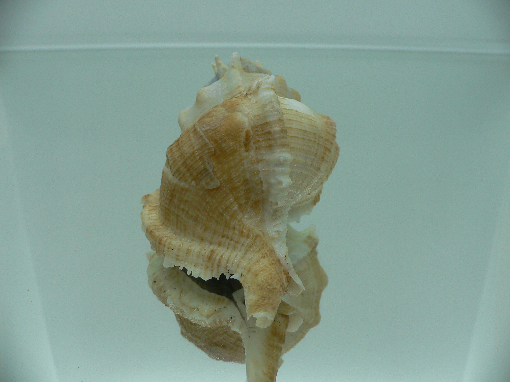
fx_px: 516
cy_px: 191
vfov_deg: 40.7
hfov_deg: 52.6
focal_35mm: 35
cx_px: 255
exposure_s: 1/80
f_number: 2.8
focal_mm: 4.6
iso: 80
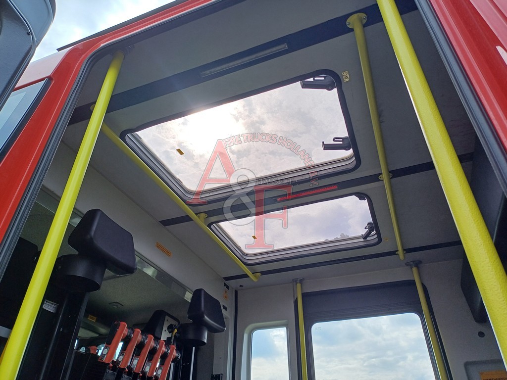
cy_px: 190
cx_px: 254
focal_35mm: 25
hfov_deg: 69.4
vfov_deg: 54.9
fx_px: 366
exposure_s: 1/570
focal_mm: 4.65
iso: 50
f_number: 1.8
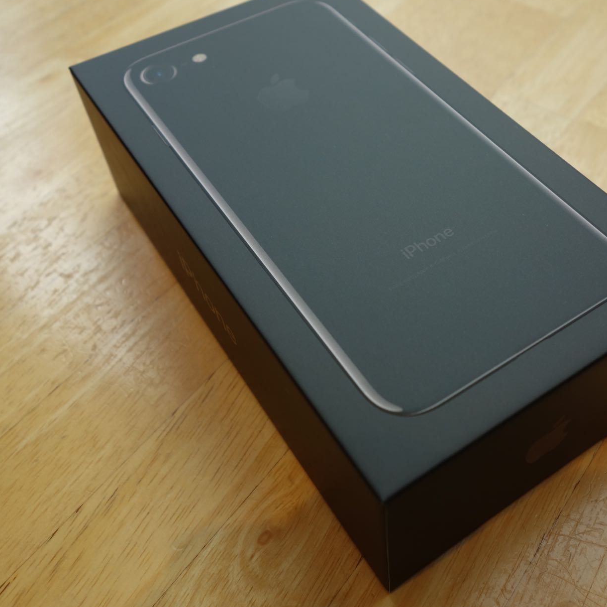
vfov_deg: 42.8
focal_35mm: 39
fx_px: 774
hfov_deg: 42.5
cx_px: 377
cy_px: 277
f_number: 3.5
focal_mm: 10.4
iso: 125
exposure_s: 1/160
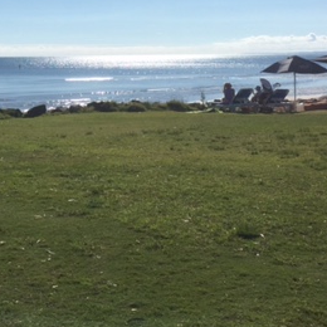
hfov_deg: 27.0
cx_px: 94
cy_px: 57
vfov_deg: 26.7
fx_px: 673
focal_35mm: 63
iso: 32
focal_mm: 4.15
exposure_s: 1/5650
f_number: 2.2
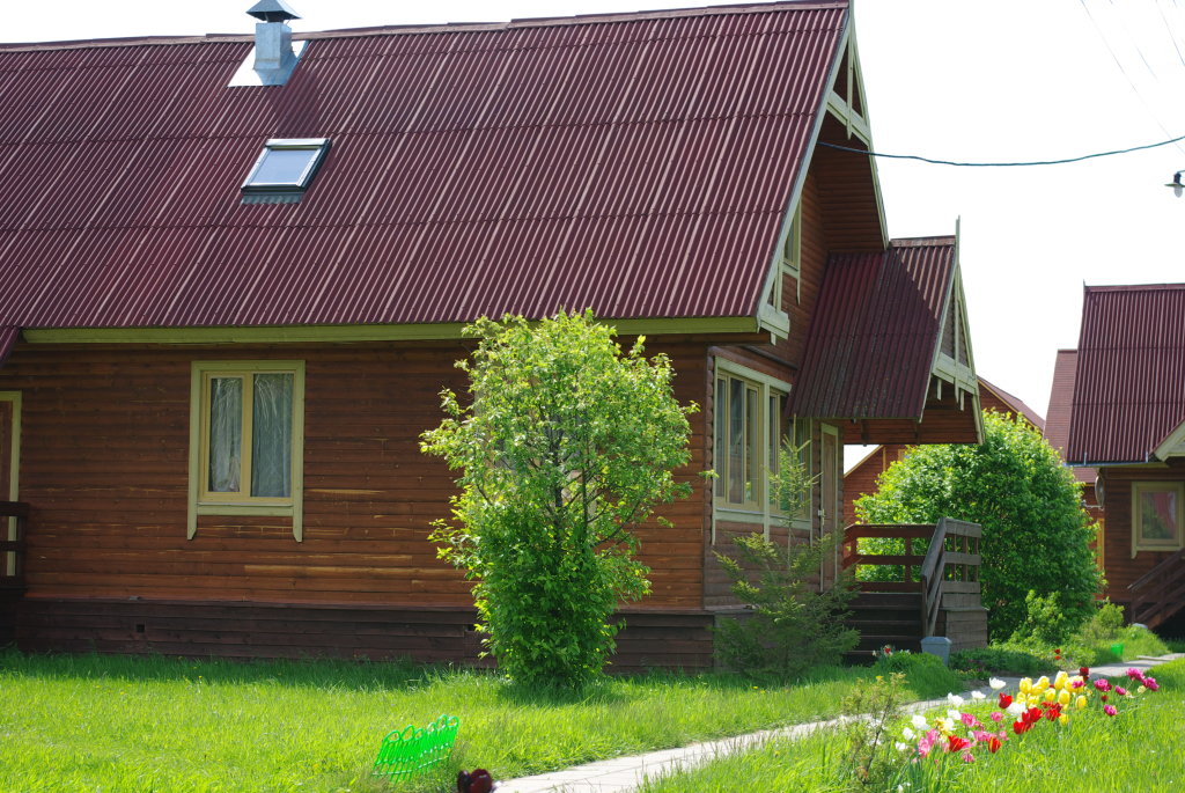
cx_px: 592
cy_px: 396
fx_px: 2471
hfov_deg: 27.0
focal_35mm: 75
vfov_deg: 18.2
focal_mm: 50
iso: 100
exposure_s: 1/125
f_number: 8
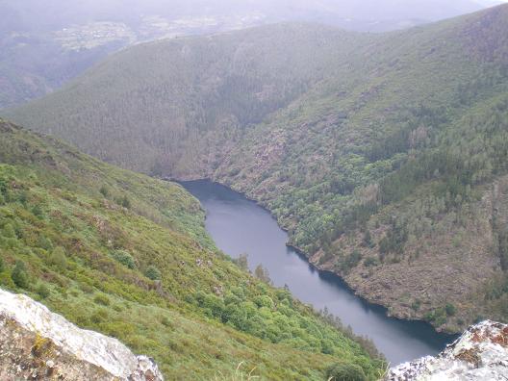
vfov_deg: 37.7
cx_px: 254
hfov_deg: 49.0
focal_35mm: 38
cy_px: 190
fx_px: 558
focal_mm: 6.3
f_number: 3.1
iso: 125
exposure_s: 1/50
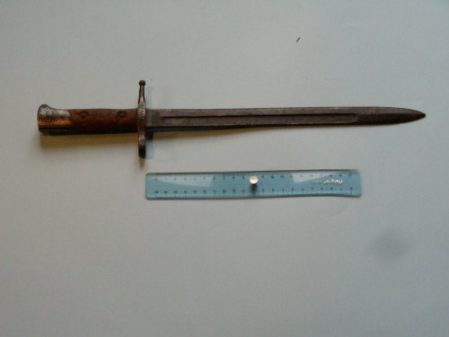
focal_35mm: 99
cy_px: 168
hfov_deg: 19.8
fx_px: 1284
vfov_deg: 14.9
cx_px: 224
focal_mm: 16.5
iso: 400
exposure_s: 1/383
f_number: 5.6
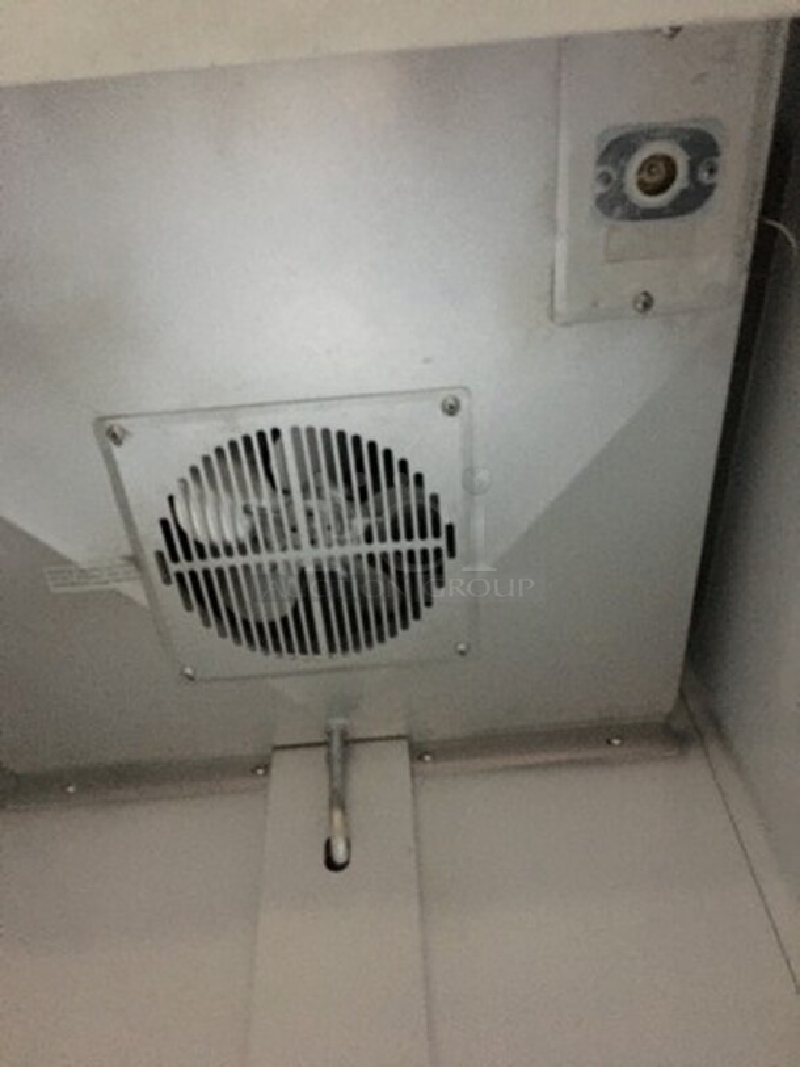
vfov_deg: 61.7
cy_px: 534
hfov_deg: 48.2
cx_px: 400
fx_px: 893
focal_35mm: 29
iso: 125
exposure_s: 1/4
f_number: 2.2
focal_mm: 4.15
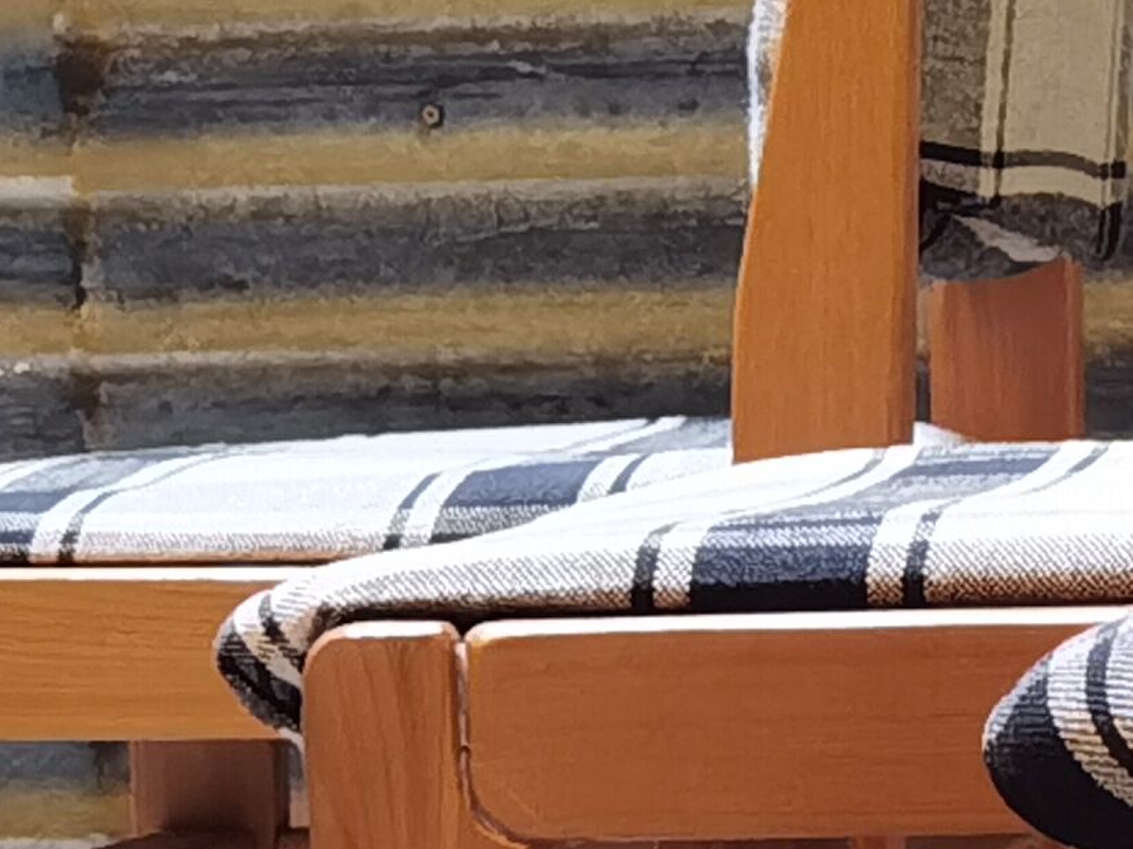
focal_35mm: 203
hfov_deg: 9.4
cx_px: 1897
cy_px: 848
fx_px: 6643
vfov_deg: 7.3
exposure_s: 1/33.3
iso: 500
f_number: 1.9
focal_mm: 6.71
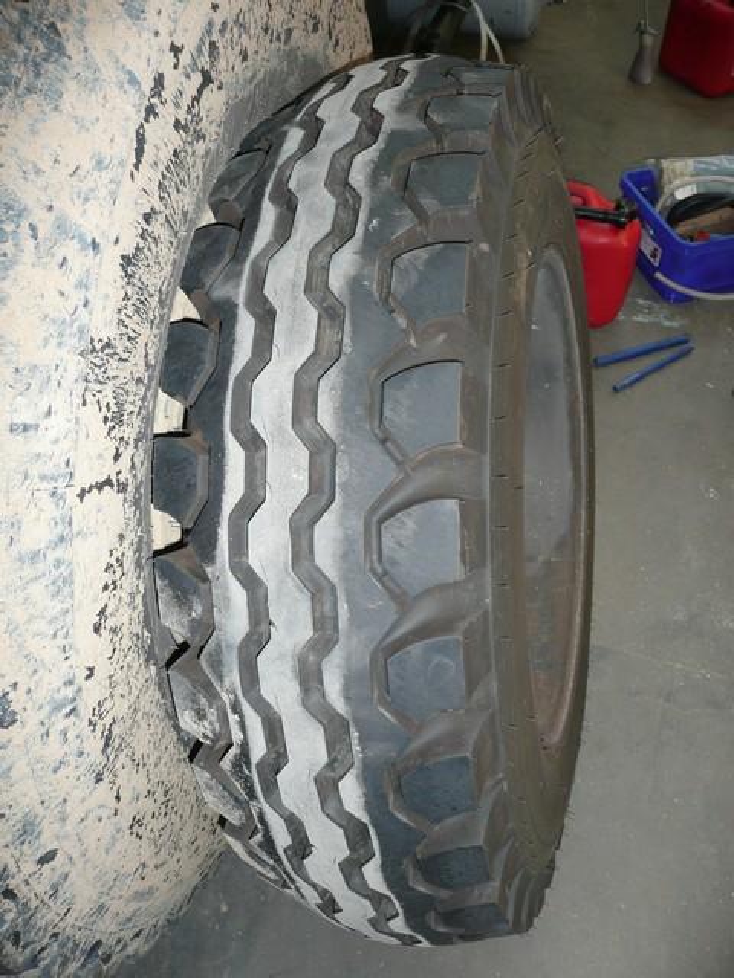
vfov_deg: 63.4
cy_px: 489
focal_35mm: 28
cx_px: 367
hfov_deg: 49.7
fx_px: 792
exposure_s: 1/30
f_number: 3.3
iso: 100
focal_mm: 4.6
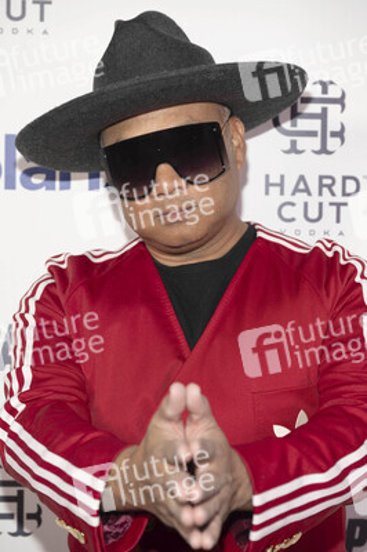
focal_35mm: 86
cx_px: 184
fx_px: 1317
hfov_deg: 15.9
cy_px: 276
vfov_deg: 23.7
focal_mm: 86
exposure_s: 1/200
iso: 800
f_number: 5
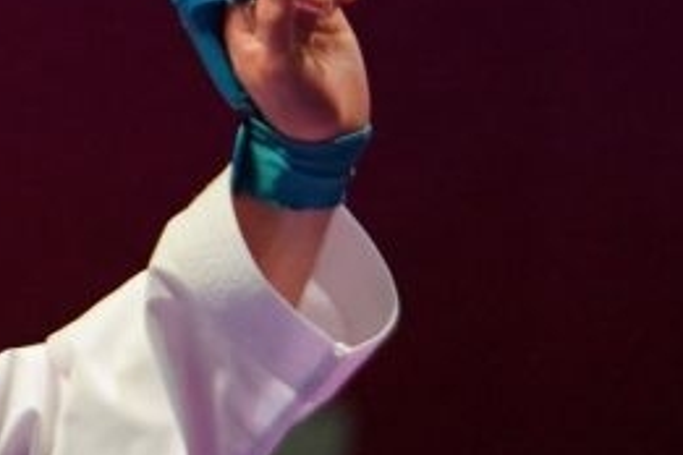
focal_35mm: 911
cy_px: 573
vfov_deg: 1.5
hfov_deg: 2.2
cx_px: -1413
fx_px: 17282
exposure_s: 1/1000
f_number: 2.8
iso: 2000
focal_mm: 132
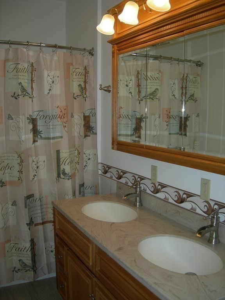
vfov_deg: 51.4
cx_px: 112
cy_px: 150
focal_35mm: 36
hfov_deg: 39.7
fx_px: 312
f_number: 2.7
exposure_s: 1/60.1
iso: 64
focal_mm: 7.5
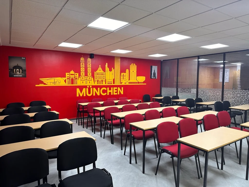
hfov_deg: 71.6
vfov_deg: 56.8
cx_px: 124
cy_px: 94
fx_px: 173
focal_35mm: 24
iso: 250
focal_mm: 6.86
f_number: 1.78
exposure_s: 1/114
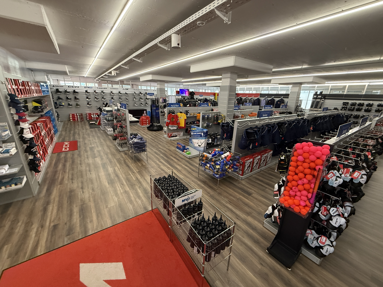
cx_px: 192
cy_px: 144
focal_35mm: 14
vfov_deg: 85.7
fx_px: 155
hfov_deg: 102.1
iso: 640
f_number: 2.2
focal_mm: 2.22
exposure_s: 1/100
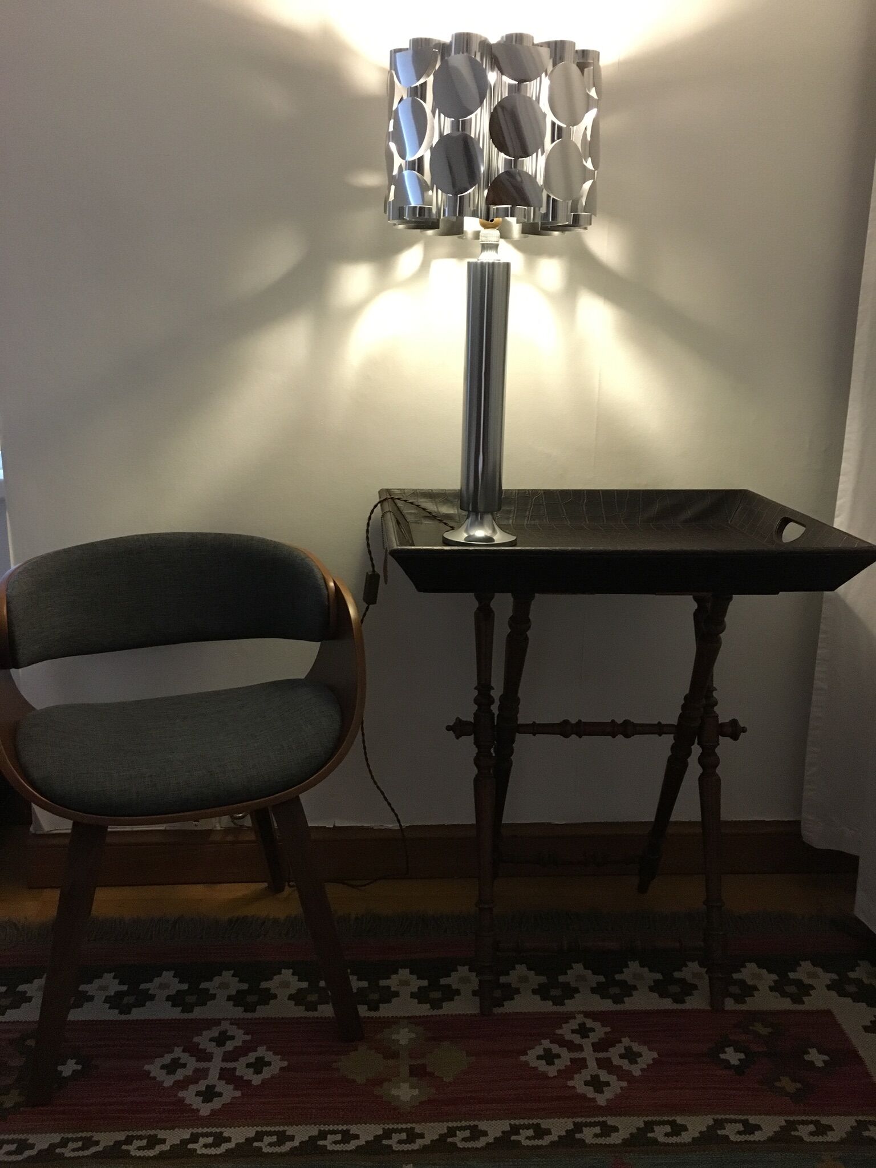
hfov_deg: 48.2
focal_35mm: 29
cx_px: 438
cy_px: 584
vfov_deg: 61.7
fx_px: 979
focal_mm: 4.15
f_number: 2.2
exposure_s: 1/17
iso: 250
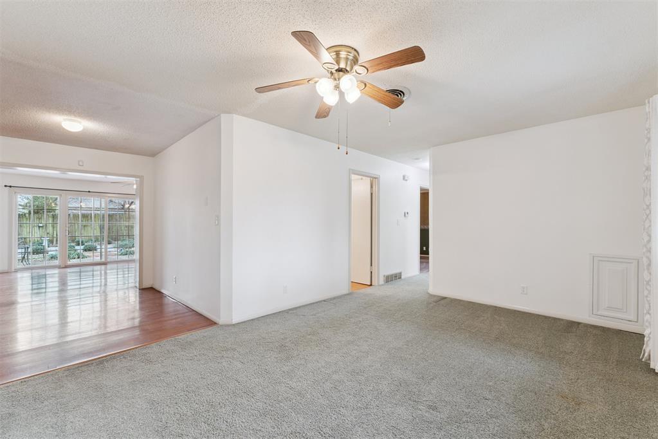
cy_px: 220
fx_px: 274
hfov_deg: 100.4
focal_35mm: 15
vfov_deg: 77.3
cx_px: 329
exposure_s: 1/6
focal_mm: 10
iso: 100
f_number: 8
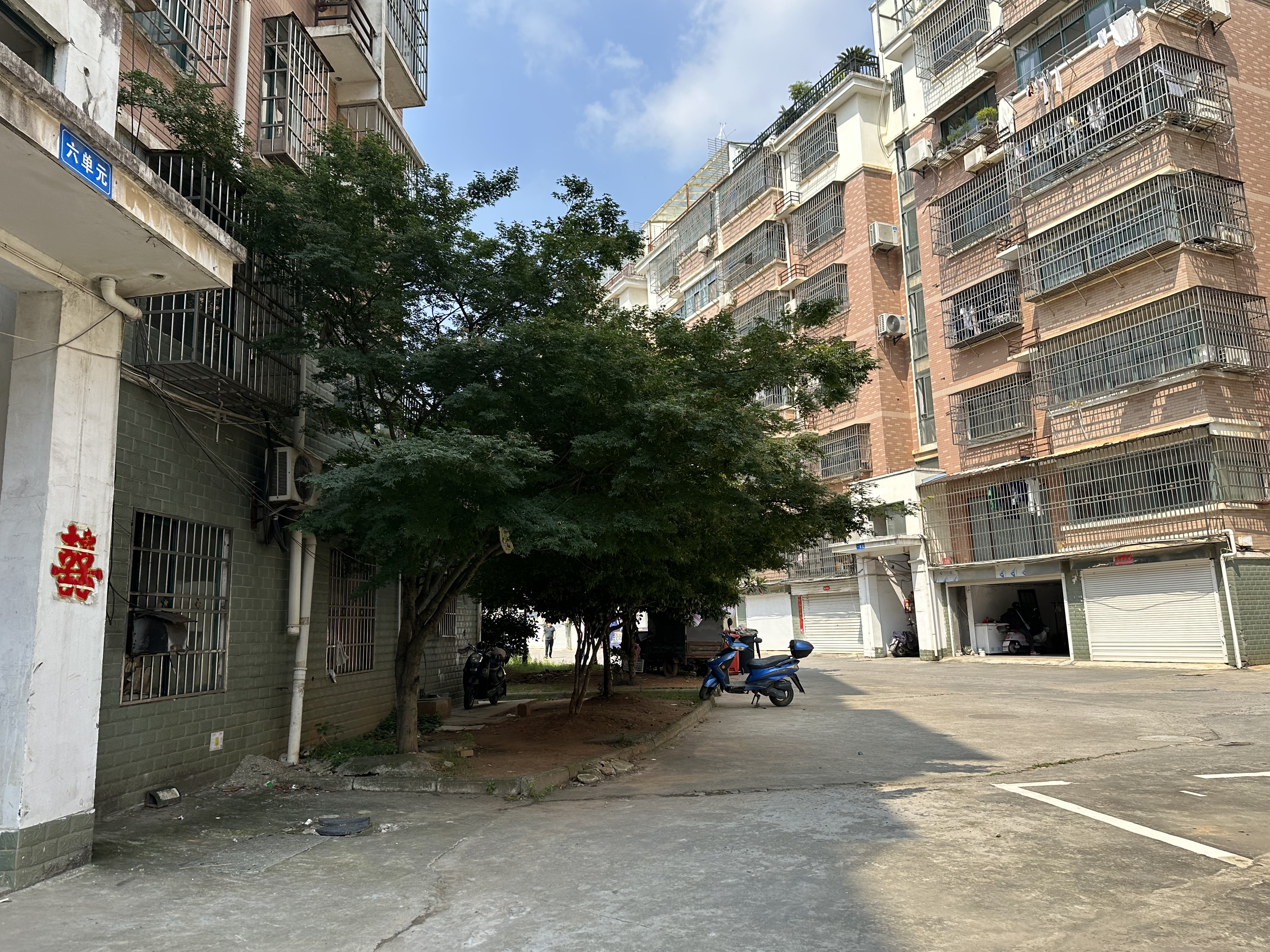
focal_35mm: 25
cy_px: 457
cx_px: 632
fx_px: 917
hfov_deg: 69.4
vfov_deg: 54.9
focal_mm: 6.86
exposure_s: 1/2660
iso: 80
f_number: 1.78
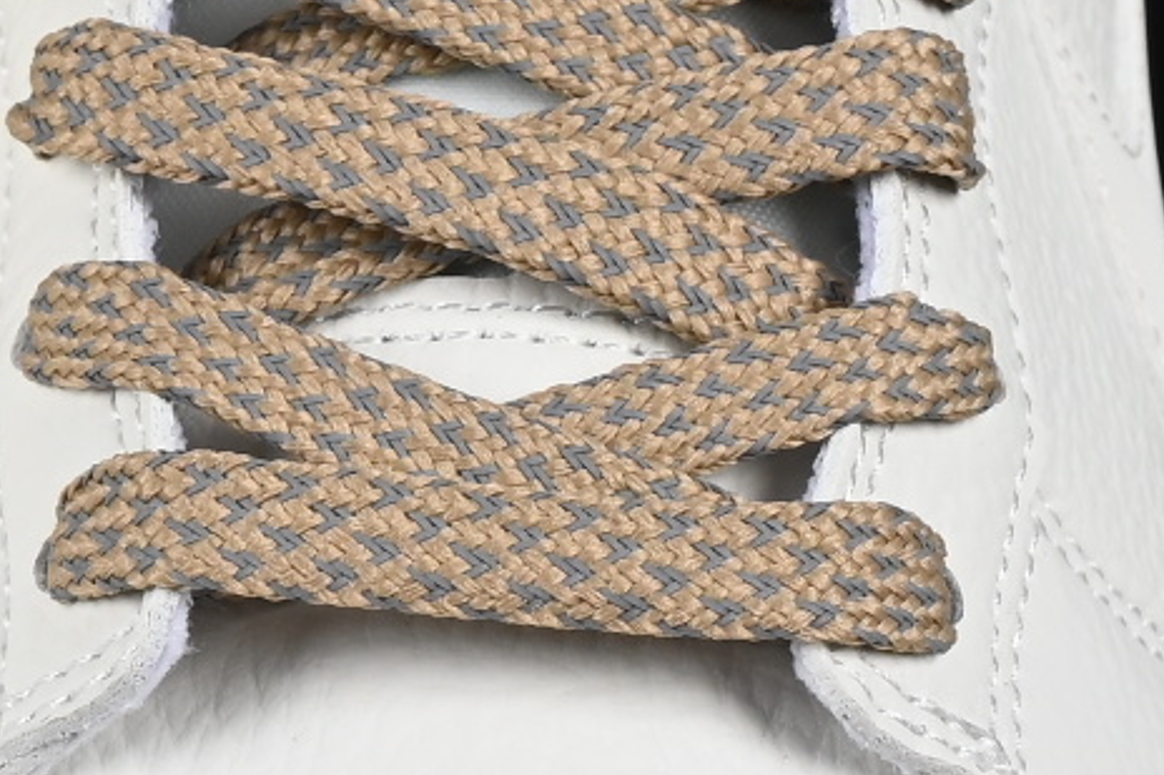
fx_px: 14544
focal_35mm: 450
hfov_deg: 4.6
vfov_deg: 3.1
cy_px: 707
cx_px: -271
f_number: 8
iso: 160
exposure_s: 1/100
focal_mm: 50
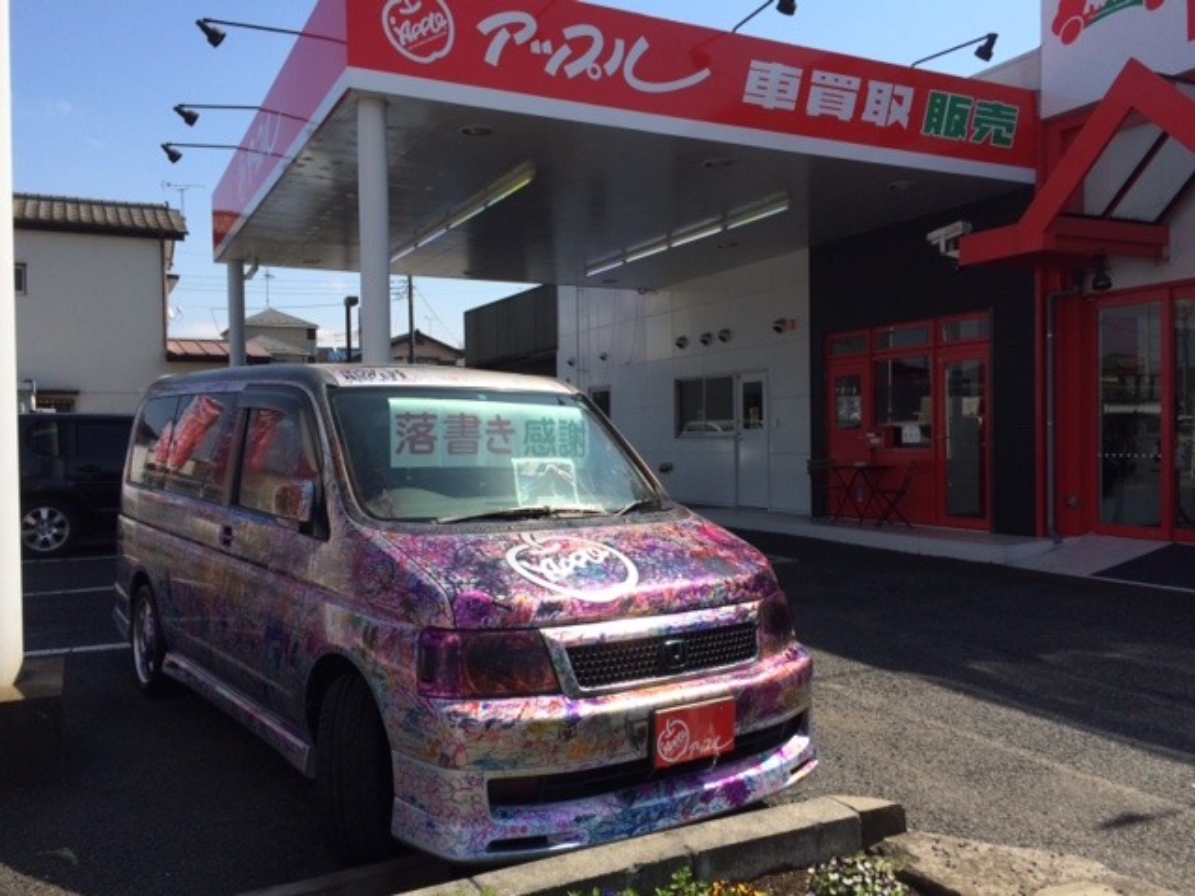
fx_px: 1001
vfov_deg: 48.2
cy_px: 448
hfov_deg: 61.7
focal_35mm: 29
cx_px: 598
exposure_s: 1/1953
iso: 32
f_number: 2.2
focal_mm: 4.15
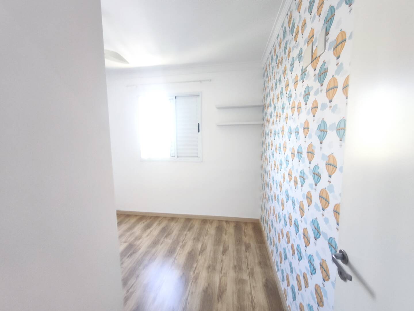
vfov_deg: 81.7
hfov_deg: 98.2
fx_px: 179
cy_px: 156
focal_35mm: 15
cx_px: 207
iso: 320
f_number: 2.2
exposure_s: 1/30
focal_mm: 1.91
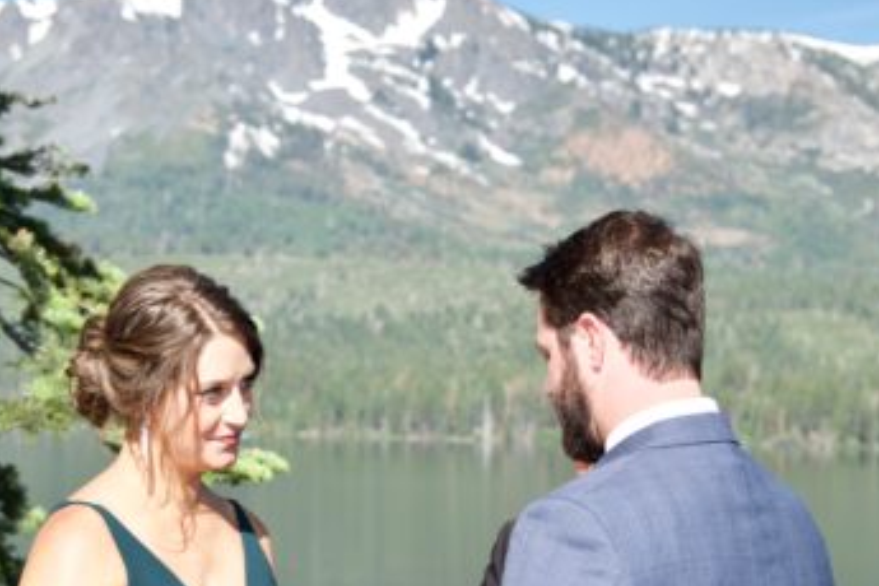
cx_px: 406
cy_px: 432
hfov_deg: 23.4
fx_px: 2124
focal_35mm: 87
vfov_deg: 15.6
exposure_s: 1/200
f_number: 4.5
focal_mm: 48
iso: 100
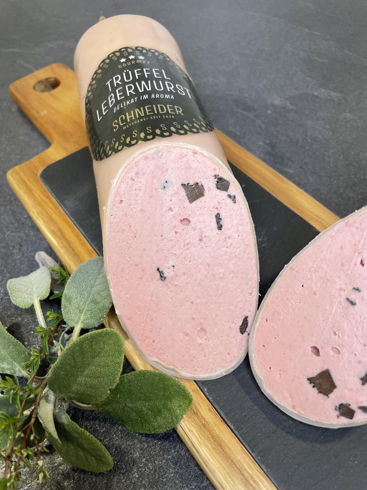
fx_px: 368
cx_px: 184
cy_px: 245
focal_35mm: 26
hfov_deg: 53.1
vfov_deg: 67.3
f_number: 1.6
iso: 125
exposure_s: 1/118
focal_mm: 4.2
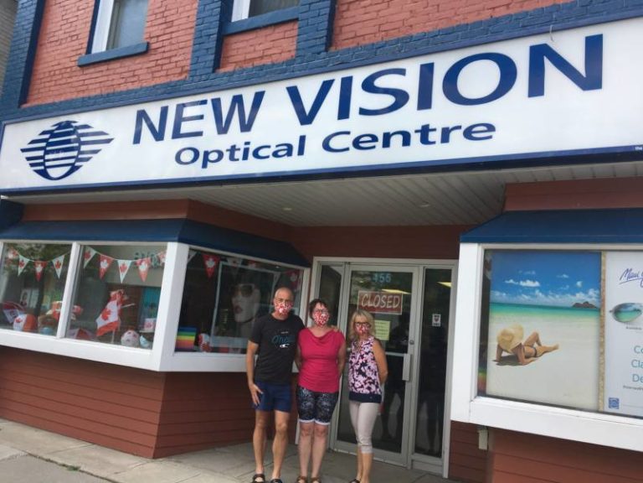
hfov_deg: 61.7
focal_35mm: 29
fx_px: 539
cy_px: 242
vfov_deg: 48.2
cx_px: 322
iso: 25
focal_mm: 4.15
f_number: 2.2
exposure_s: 1/452
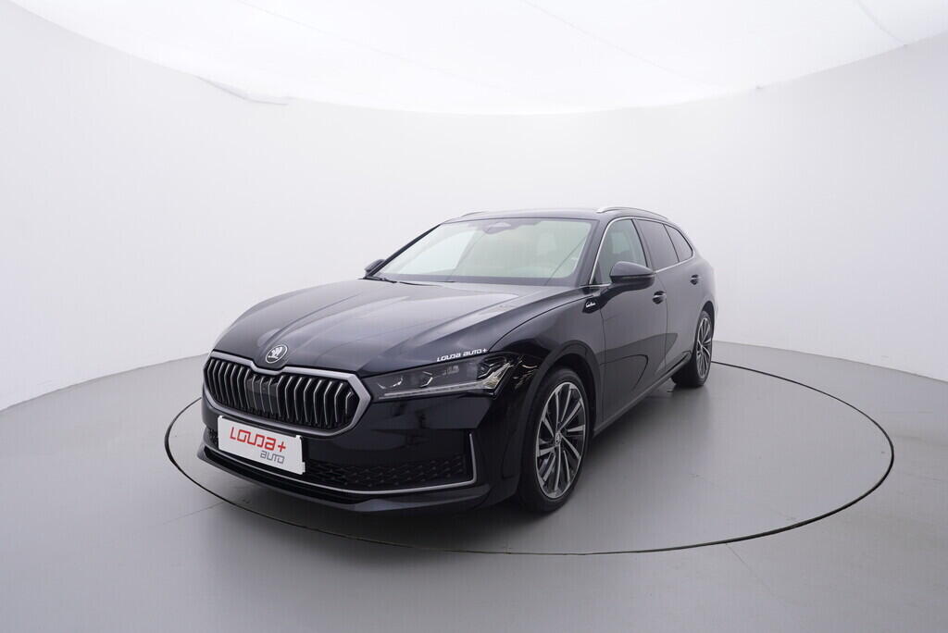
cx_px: 474
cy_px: 316
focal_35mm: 22
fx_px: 593
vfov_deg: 56.2
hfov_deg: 77.3
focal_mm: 15
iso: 200
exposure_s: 1/80
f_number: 5
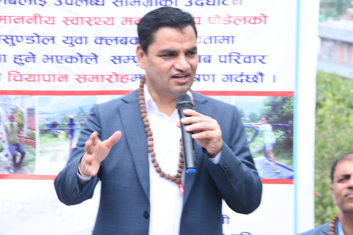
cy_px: 118
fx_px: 1545
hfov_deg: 13.0
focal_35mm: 158
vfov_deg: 8.7
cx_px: 176
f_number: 10
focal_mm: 105
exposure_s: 1/60
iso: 200
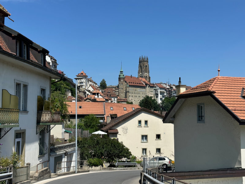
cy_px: 92
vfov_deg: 30.3
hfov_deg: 39.7
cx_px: 122
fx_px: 340
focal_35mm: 48
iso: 64
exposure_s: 1/5000
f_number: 1.8
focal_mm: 6.9
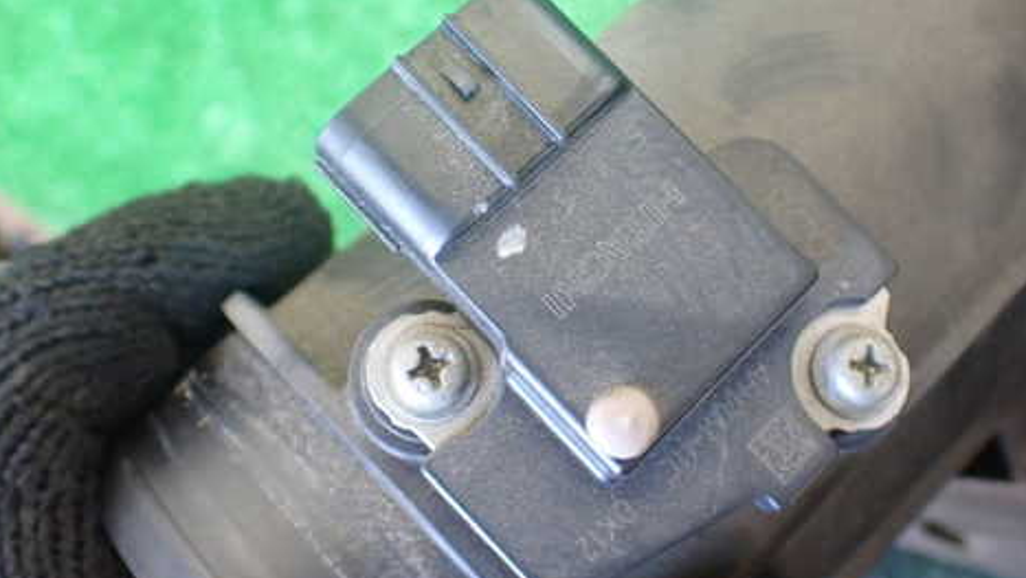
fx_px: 1143
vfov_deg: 28.3
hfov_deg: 48.1
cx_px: 602
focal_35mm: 42
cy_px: 244
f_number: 2.3
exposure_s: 1/50
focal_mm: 5.4
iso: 800
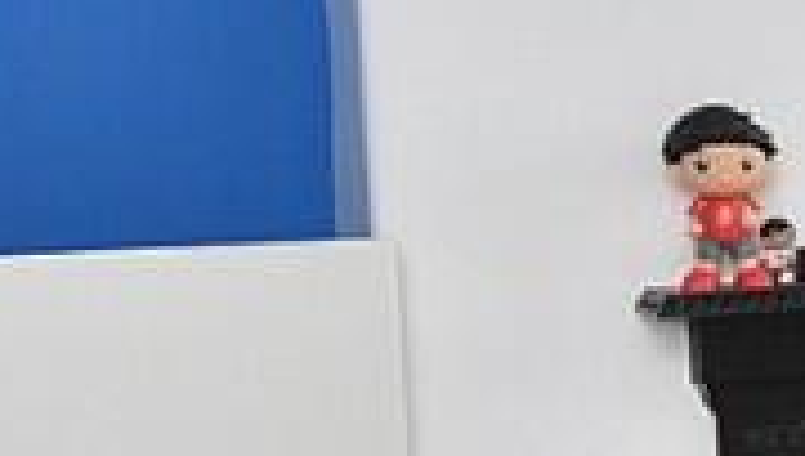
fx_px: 2480
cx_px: 1695
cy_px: 268
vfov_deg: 10.5
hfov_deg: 14.6
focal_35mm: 116
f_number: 5
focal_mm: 13
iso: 560
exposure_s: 1/200
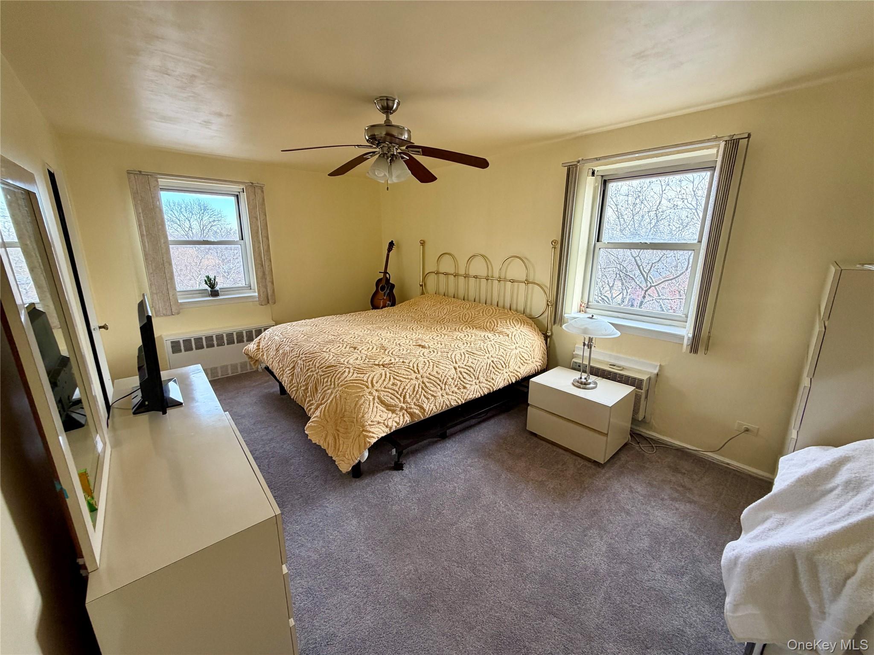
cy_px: 328
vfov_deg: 85.7
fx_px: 353
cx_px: 437
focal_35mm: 14
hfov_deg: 102.1
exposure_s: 1/121
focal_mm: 2.22
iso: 160
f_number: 2.2
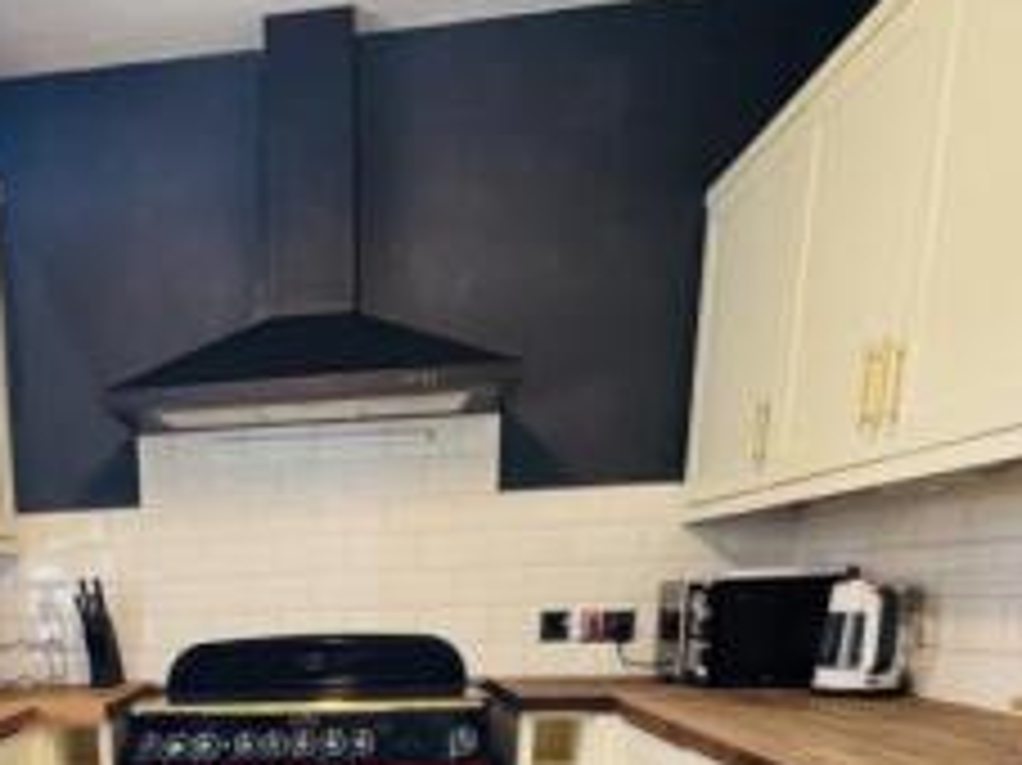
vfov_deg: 33.8
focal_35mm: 36
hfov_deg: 48.0
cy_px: 866
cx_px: 178
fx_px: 1062
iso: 250
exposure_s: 1/50
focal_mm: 2.22
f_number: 2.2
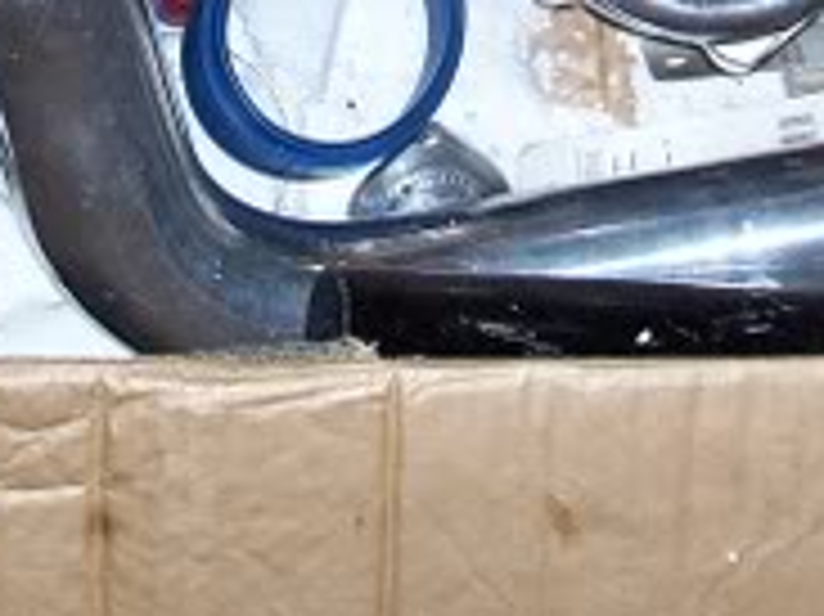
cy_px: -382
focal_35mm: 162
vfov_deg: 8.9
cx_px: 225
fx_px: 3854
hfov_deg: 12.2
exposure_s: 1/60
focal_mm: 7.8
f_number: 2.8
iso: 125
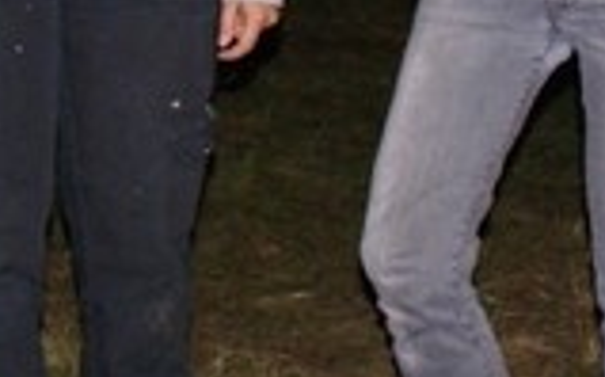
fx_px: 3805
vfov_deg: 5.6
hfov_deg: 9.1
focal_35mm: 231
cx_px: 118
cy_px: -268
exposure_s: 1/60
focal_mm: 30
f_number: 5
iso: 400
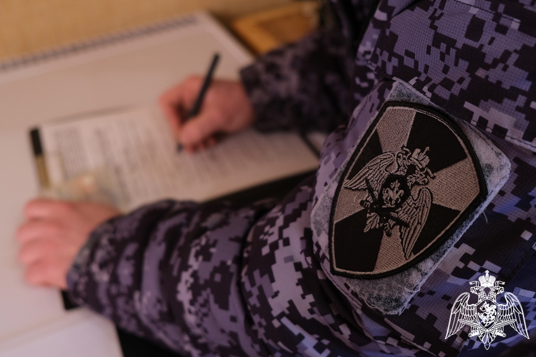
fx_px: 491
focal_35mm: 33
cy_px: 178
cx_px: 268
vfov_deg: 40.0
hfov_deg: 57.2
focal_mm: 22.3
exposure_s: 1/30
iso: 400
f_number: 3.2
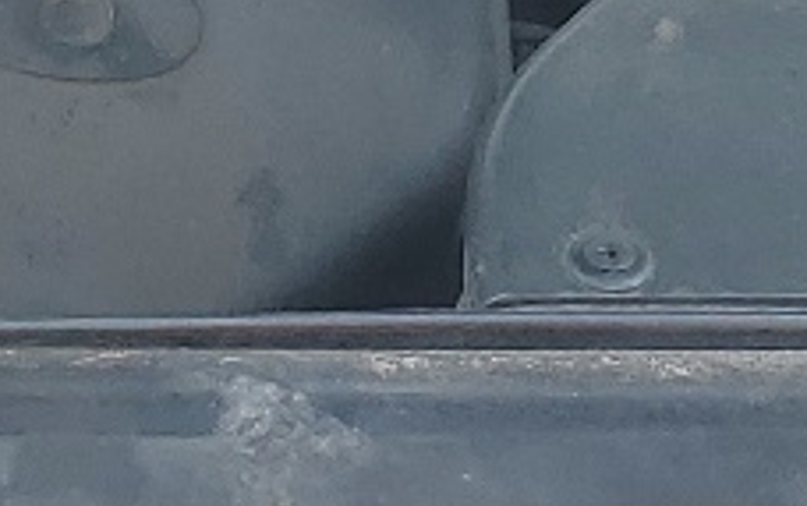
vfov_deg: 6.3
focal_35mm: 193
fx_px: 4249
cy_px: -1026
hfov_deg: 10.8
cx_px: 96
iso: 50
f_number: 1.5
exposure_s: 1/714
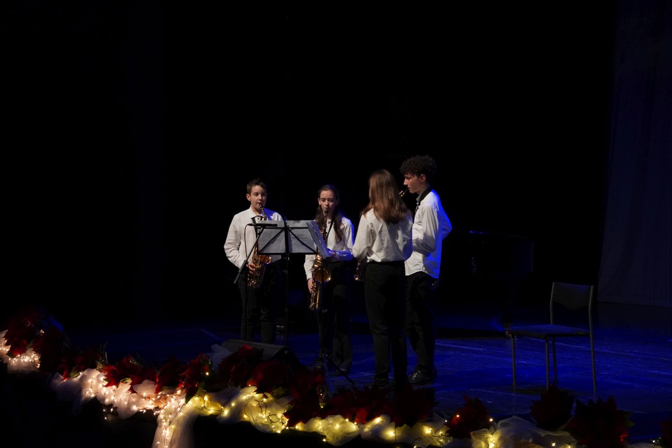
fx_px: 1400
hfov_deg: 27.0
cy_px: 224
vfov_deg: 18.2
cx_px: 336
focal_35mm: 75
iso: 1600
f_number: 3.5
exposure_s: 1/100
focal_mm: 50
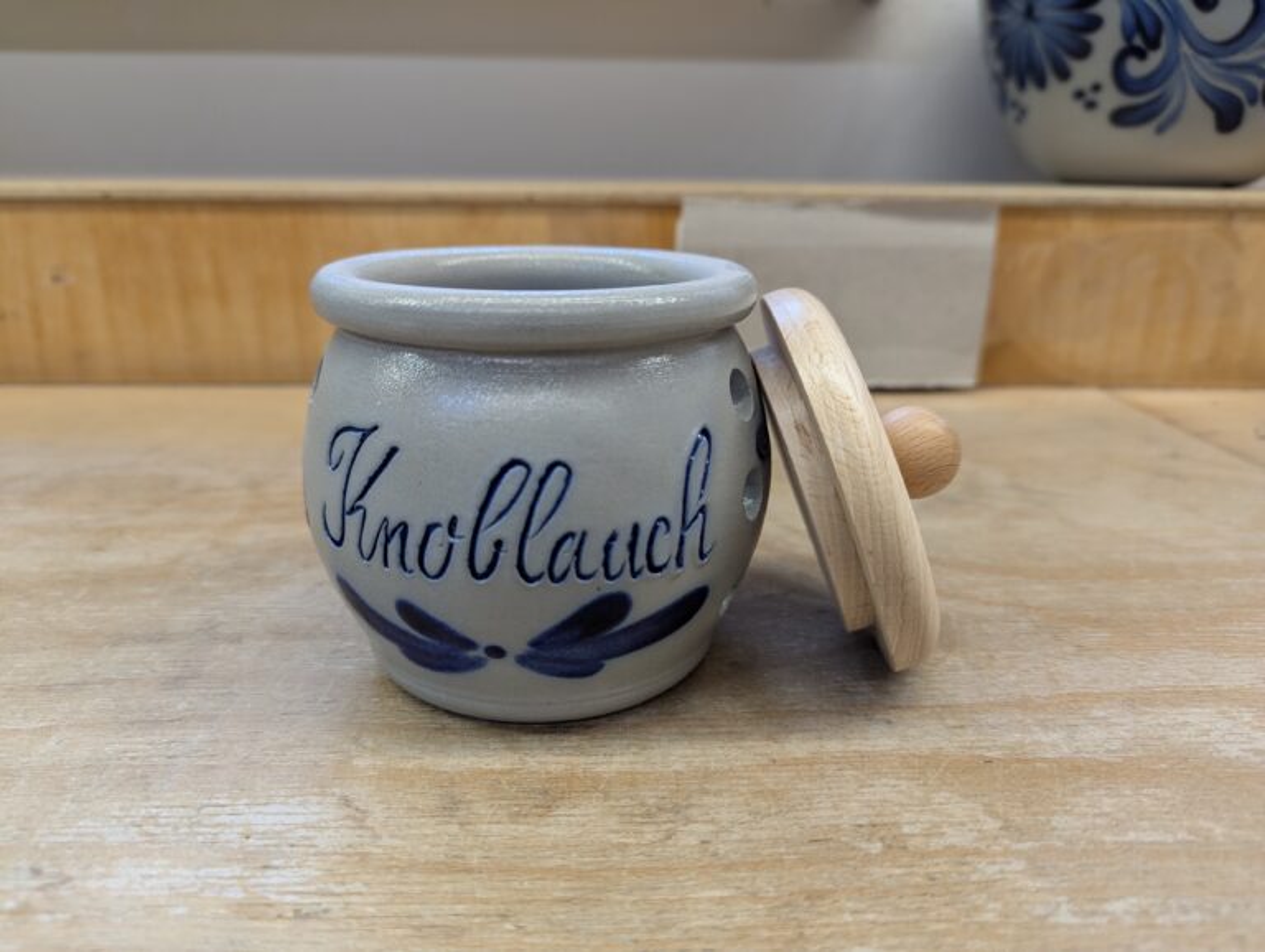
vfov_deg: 56.9
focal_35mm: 24
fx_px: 878
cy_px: 476
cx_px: 632
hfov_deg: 71.5
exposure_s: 1/100
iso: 263
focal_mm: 6.81
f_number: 1.85
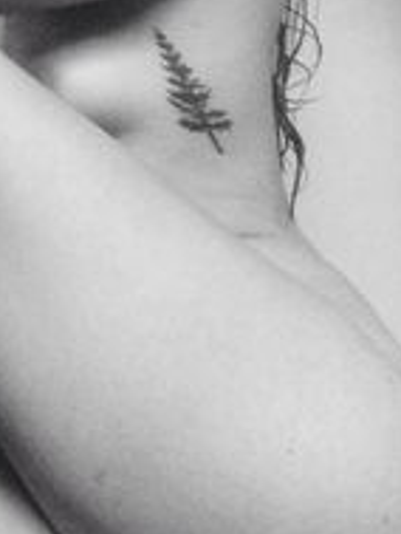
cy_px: 226
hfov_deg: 19.8
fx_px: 1142
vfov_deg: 26.3
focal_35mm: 74
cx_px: 116
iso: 200
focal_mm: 2.18
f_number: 2.4
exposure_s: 1/15
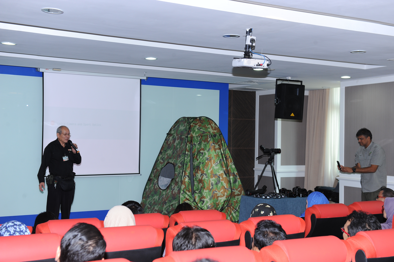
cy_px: 131
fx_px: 525
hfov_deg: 41.1
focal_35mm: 48
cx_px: 197
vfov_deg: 28.0
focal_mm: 48
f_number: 4.5
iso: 800
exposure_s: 1/125
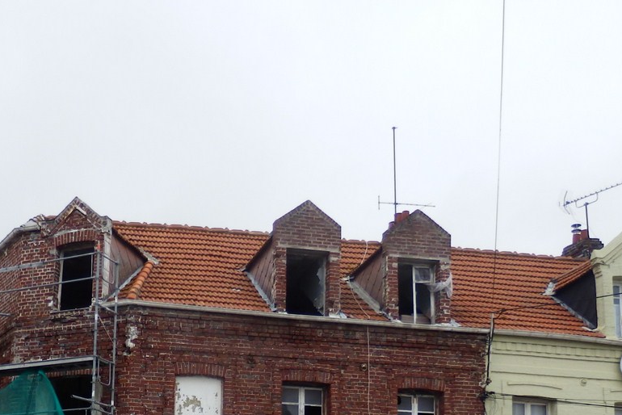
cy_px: 478
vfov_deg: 23.3
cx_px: 105
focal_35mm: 54
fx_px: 933
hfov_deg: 35.4
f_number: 3
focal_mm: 4.5
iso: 80
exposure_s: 1/400
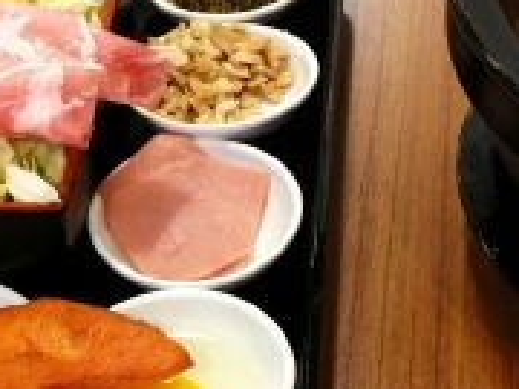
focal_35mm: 105
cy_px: 310
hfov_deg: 18.7
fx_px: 1574
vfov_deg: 14.0
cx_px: 193
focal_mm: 4.73
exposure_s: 1/20
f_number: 2.2
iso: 500
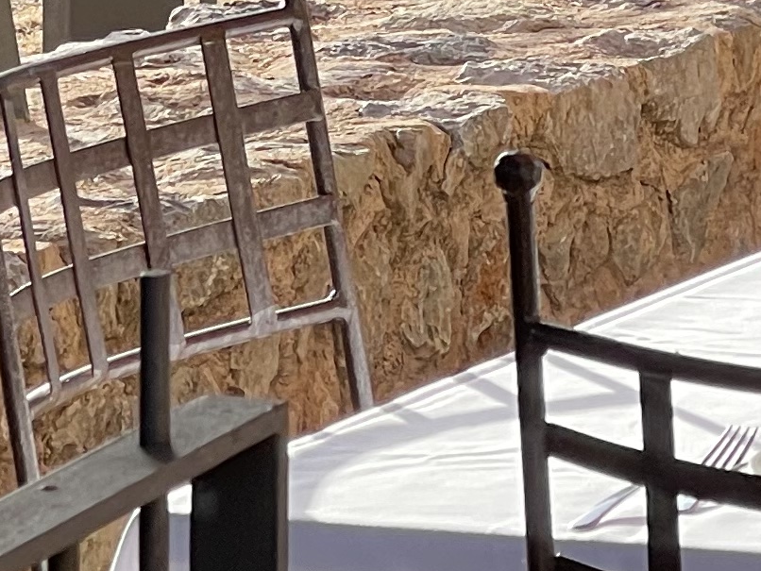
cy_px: -363
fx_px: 7037
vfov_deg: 4.6
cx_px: 1209
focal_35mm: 320
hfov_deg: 6.1
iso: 20
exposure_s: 1/170
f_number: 2.2
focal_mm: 7.5
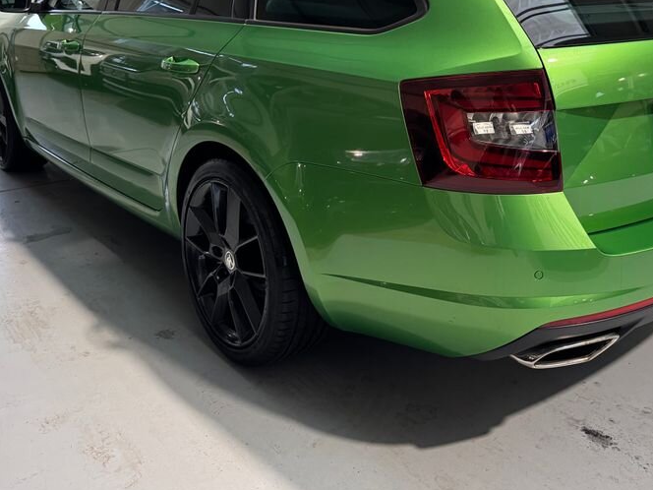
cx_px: 408
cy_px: 133
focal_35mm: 37
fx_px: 698
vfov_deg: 37.9
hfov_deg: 49.6
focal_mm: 6.76
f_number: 1.78
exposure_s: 1/60
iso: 320
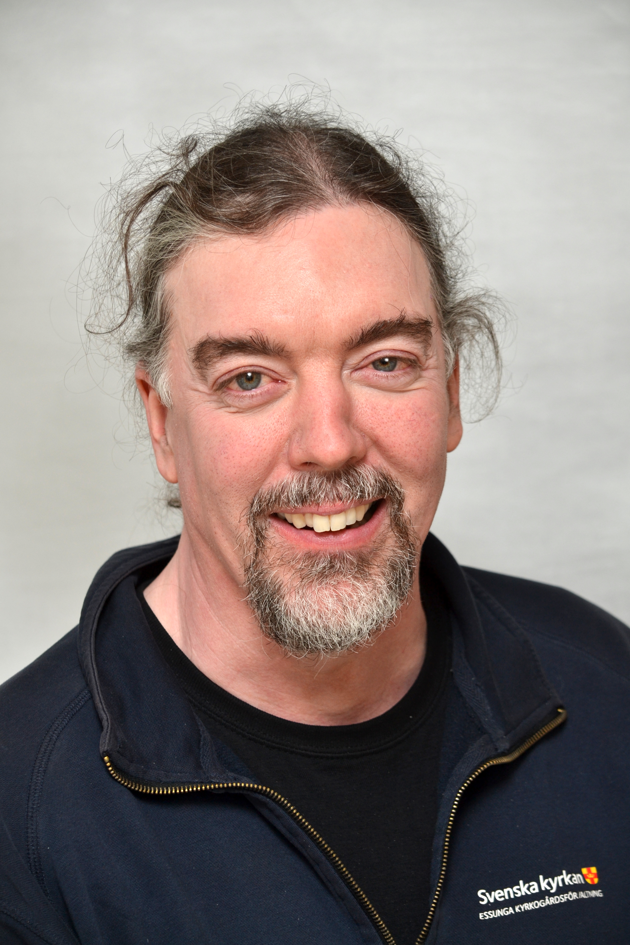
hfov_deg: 10.8
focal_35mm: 128
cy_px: 472
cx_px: 315
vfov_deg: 16.1
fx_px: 3347
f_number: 5.6
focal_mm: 85
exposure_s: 1/60
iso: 200
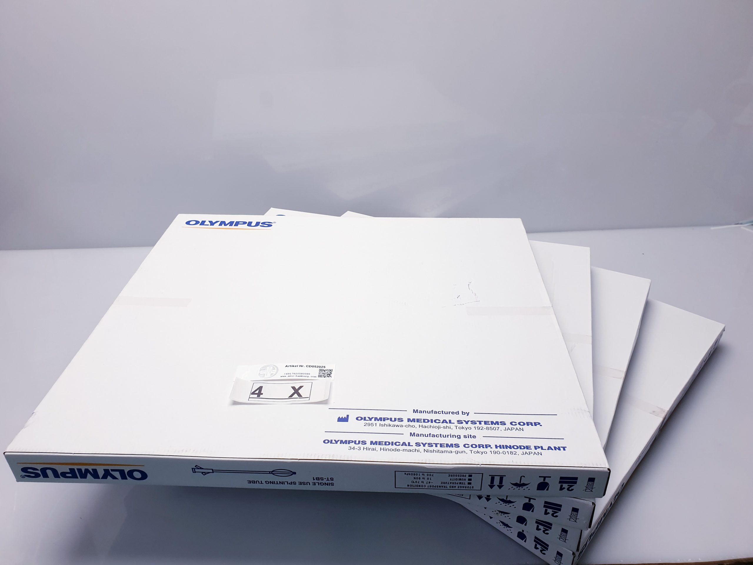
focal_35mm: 26
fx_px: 566
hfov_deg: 67.3
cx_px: 376
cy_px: 282
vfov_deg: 53.1
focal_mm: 4.3
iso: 64
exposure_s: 1/100
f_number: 2.4
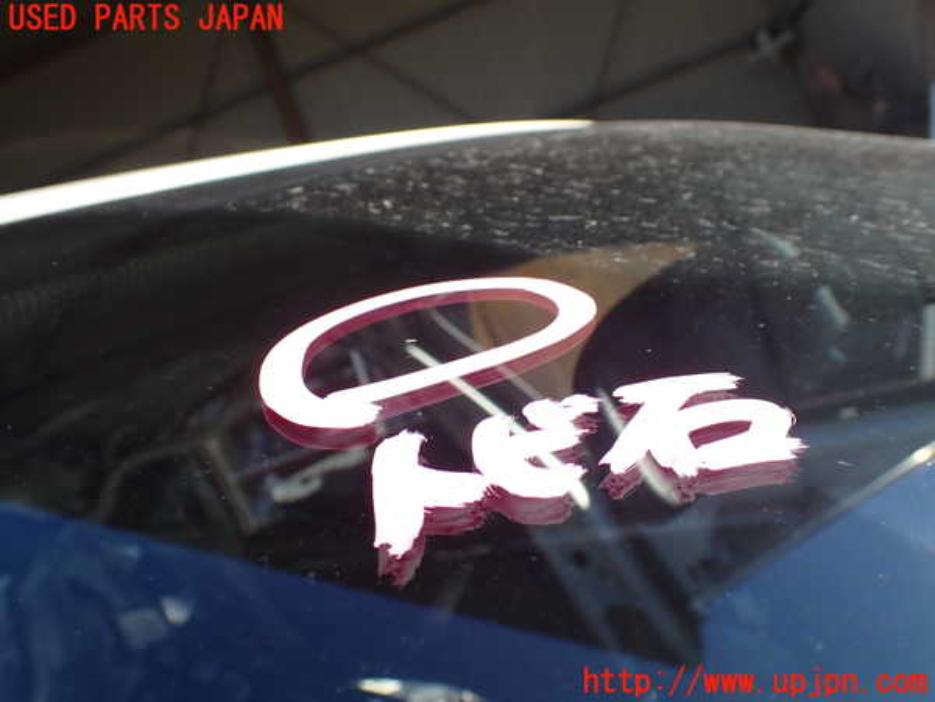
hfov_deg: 60.0
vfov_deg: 46.8
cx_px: 468
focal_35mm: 30
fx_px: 810
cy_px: 351
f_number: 3.2
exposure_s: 1/400
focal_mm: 5.4
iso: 100
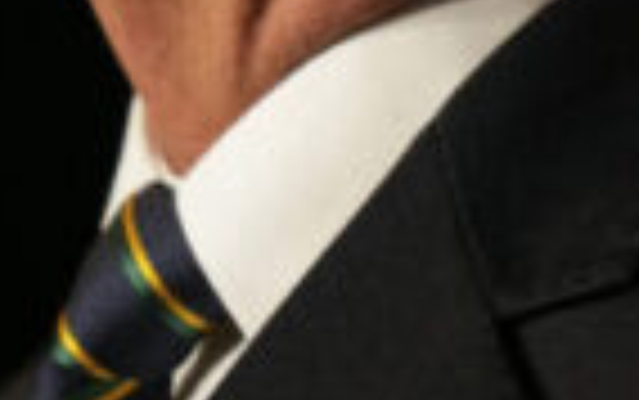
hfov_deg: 1.2
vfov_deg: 0.7
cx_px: -106
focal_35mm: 1766
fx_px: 30779
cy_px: -508
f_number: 2.8
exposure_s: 1/400
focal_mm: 400
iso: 2000
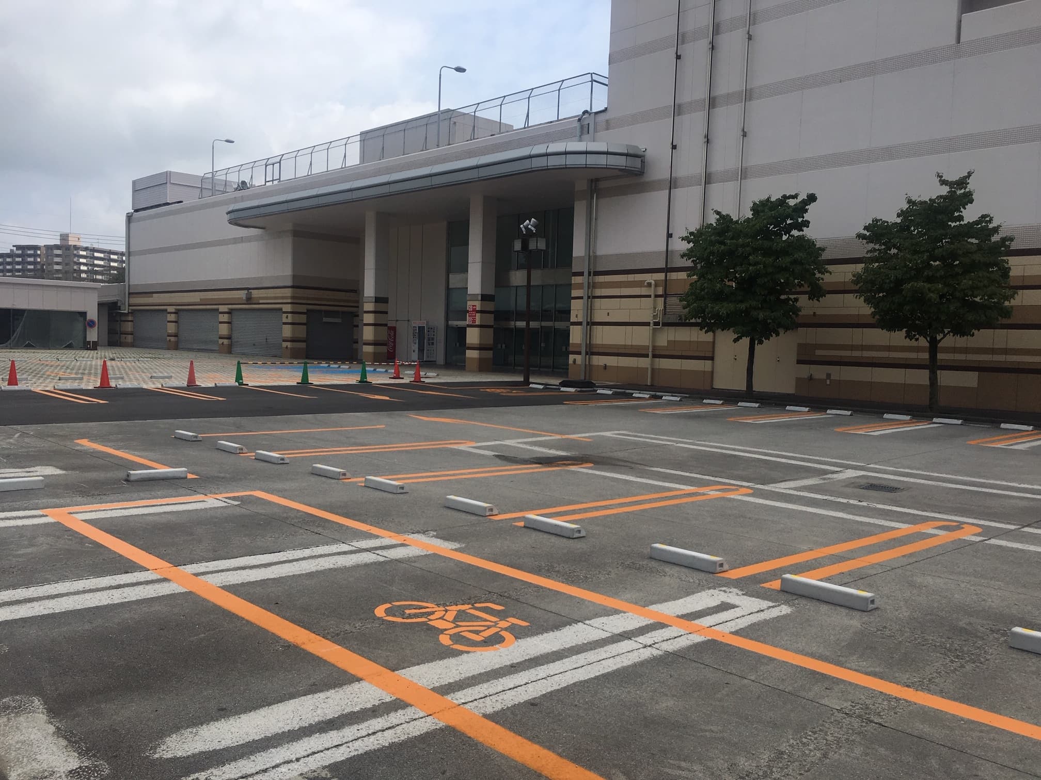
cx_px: 520
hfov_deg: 61.7
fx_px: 872
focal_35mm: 29
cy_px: 390
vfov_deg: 48.2
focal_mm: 4.15
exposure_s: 1/2404
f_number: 2.2
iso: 25
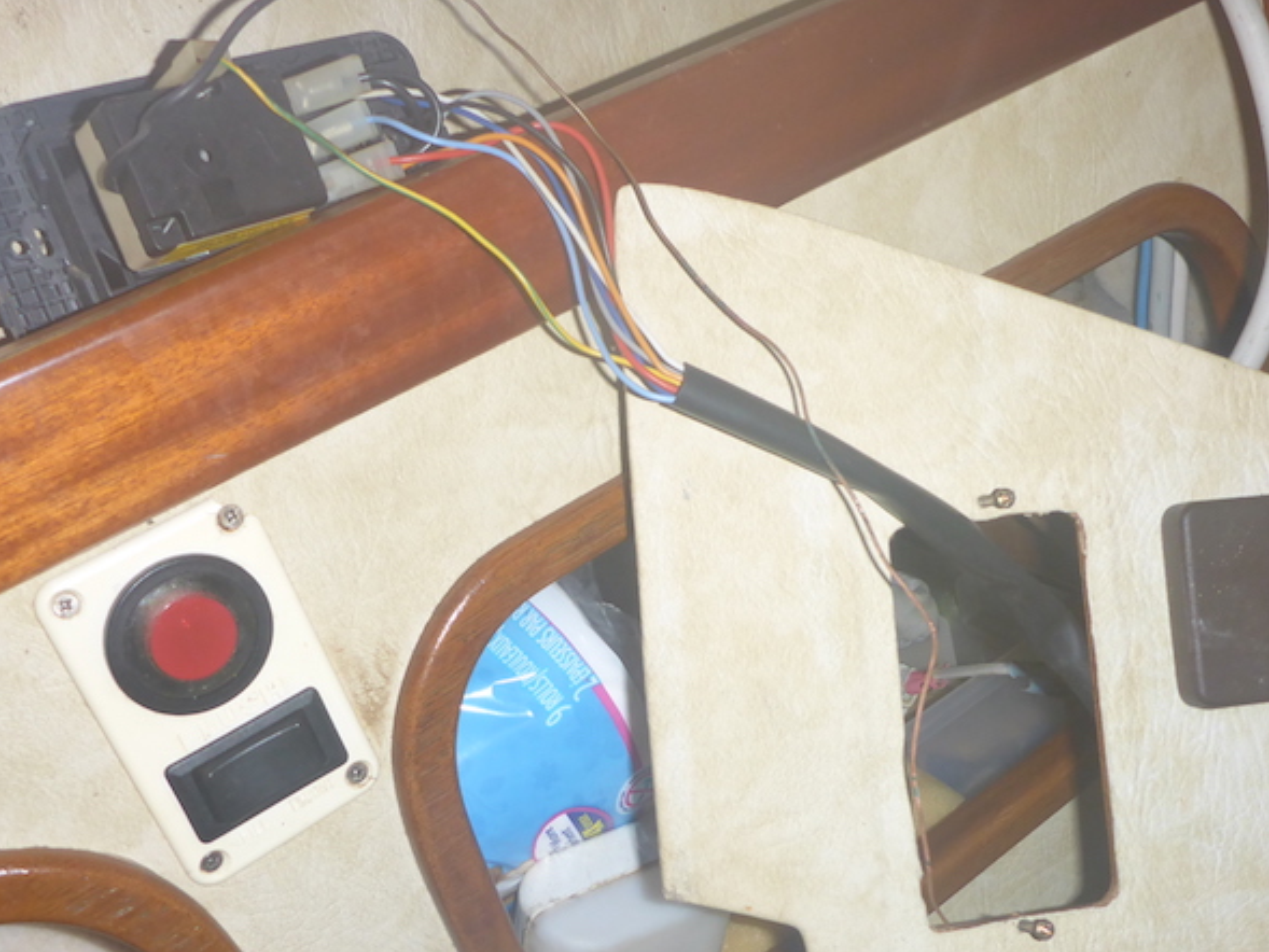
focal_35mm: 38
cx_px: 709
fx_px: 1393
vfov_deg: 37.7
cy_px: 495
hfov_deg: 48.9
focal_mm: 4.9
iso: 200
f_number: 3.3
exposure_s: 1/125
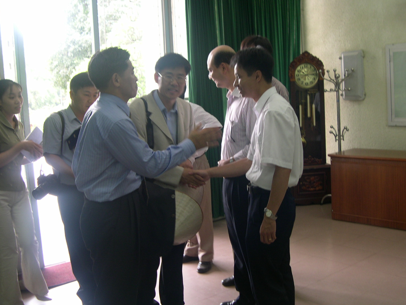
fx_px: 481
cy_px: 147
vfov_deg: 35.1
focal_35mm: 41
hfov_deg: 45.8
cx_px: 211
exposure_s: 1/31.3
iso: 100
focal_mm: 8
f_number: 2.8
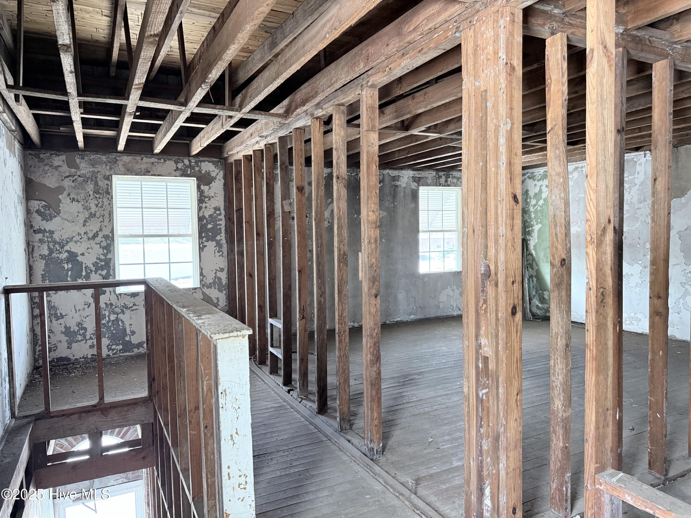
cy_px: 259
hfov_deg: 71.6
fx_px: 479
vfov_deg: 56.8
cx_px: 346
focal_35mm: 24
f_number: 1.78
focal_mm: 6.76
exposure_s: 1/60
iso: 320
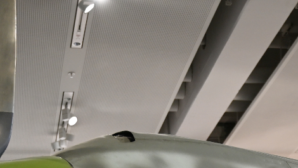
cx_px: 298
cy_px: 287
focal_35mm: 106
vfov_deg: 10.8
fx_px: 838
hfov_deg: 19.6
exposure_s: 1/125
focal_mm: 31
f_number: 4
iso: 400
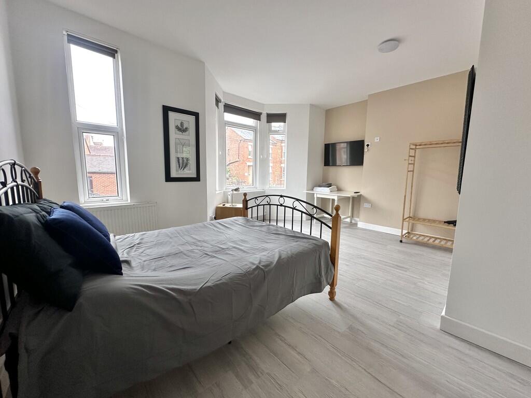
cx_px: 266
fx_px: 215
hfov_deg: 102.1
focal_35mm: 14
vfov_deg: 85.7
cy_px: 199
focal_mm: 2.22
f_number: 2.2
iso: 100
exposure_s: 1/99
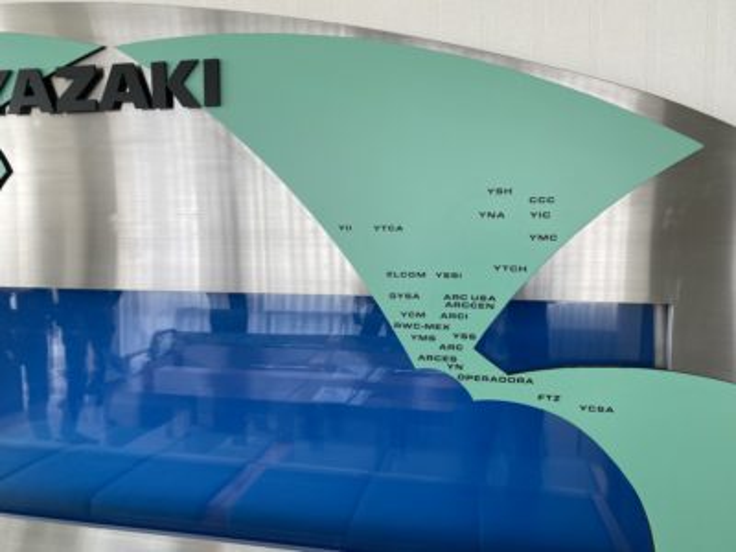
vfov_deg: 53.1
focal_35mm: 26
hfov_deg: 67.3
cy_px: 276
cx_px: 368
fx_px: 553
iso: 32
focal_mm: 4.25
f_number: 1.8
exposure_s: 1/156
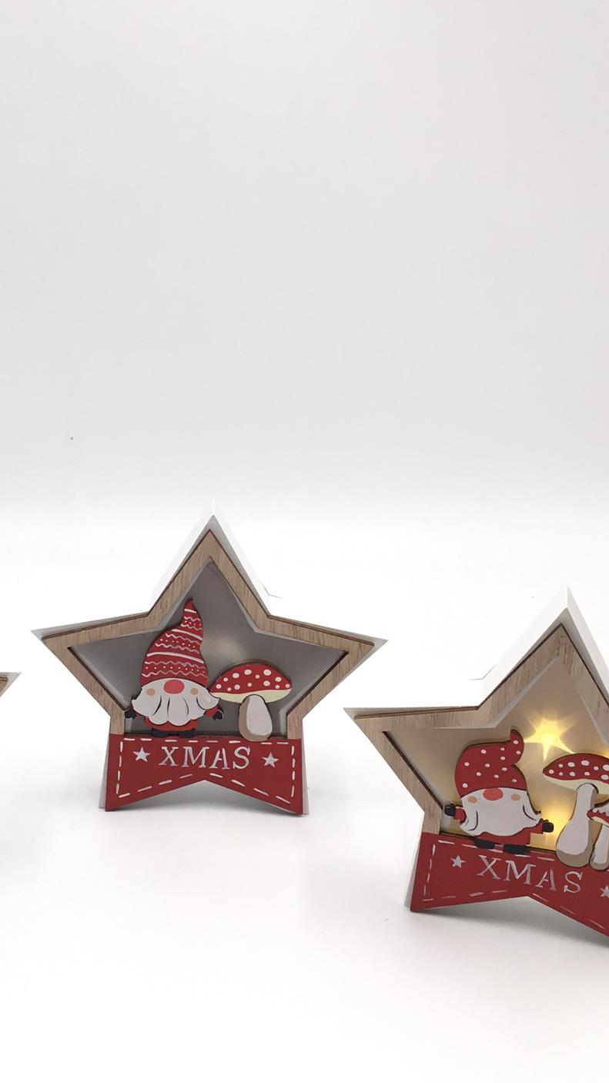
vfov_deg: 43.6
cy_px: 457
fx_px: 1350
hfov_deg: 25.2
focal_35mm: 47
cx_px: 177
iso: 25
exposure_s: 1/169
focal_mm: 3.3
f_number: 2.4
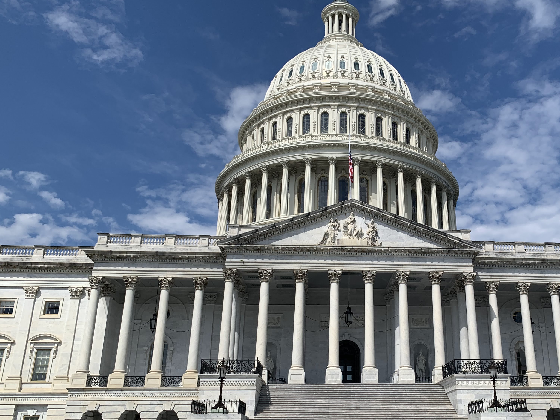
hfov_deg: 51.9
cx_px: 362
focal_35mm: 35
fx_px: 566
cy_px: 232
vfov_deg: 40.6
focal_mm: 4.25
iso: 25
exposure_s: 1/4274
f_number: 1.8
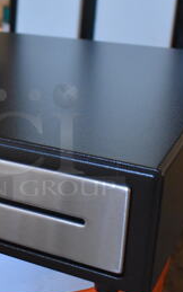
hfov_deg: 19.4
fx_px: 518
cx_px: 0
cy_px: 141
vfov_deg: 31.5
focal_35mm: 65
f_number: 3.5
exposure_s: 1/125
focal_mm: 18
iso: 3200
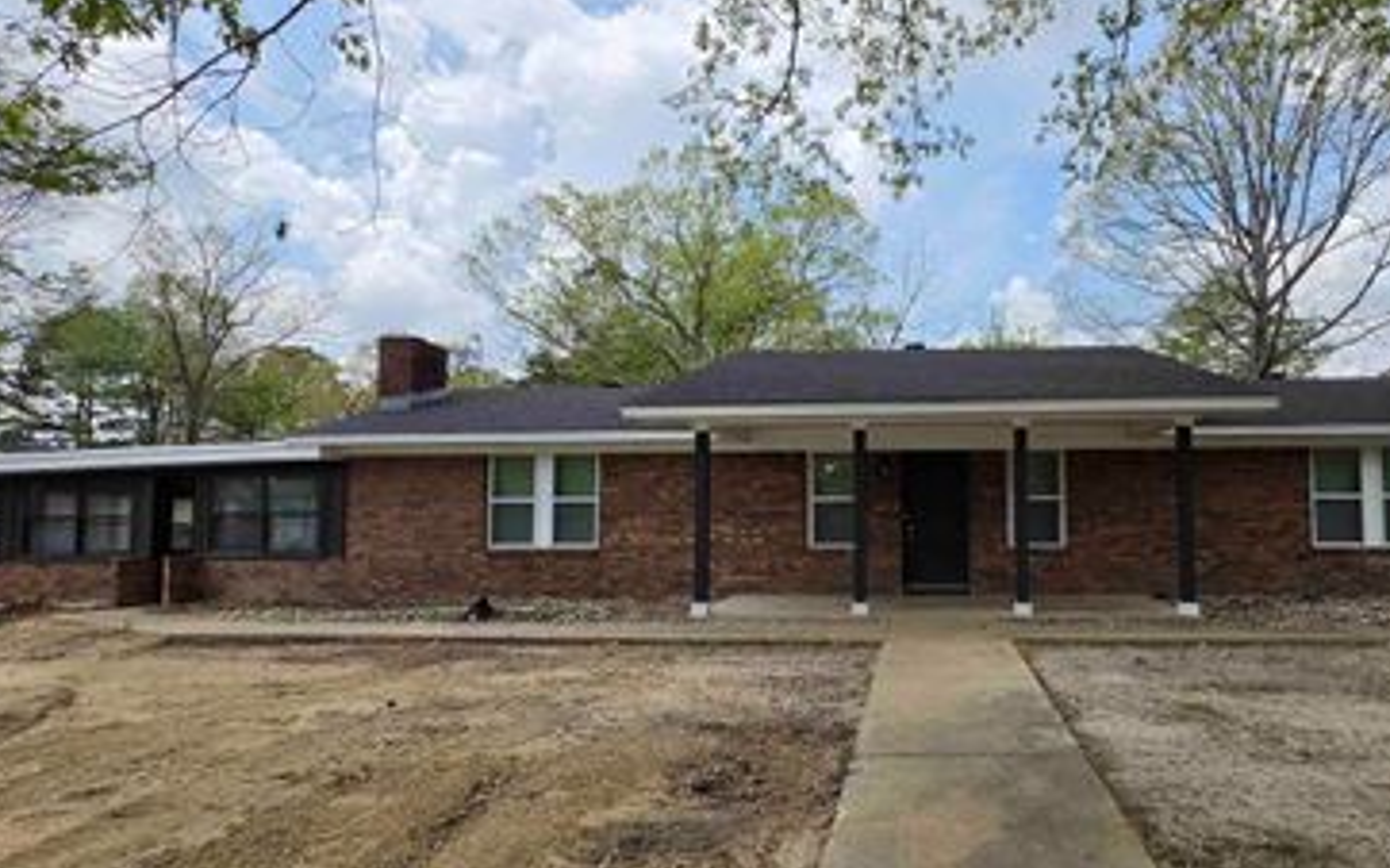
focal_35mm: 19
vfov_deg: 62.0
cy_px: 488
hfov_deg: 86.2
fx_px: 720
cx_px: 872
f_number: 1.9
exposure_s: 1/2500
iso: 32
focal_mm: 2.2
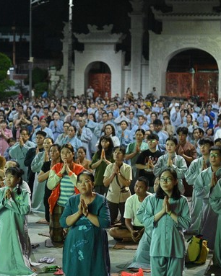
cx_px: 88
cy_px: 132
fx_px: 859
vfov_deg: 18.3
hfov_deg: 14.6
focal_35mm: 105
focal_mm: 66
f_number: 4
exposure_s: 1/250
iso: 16000
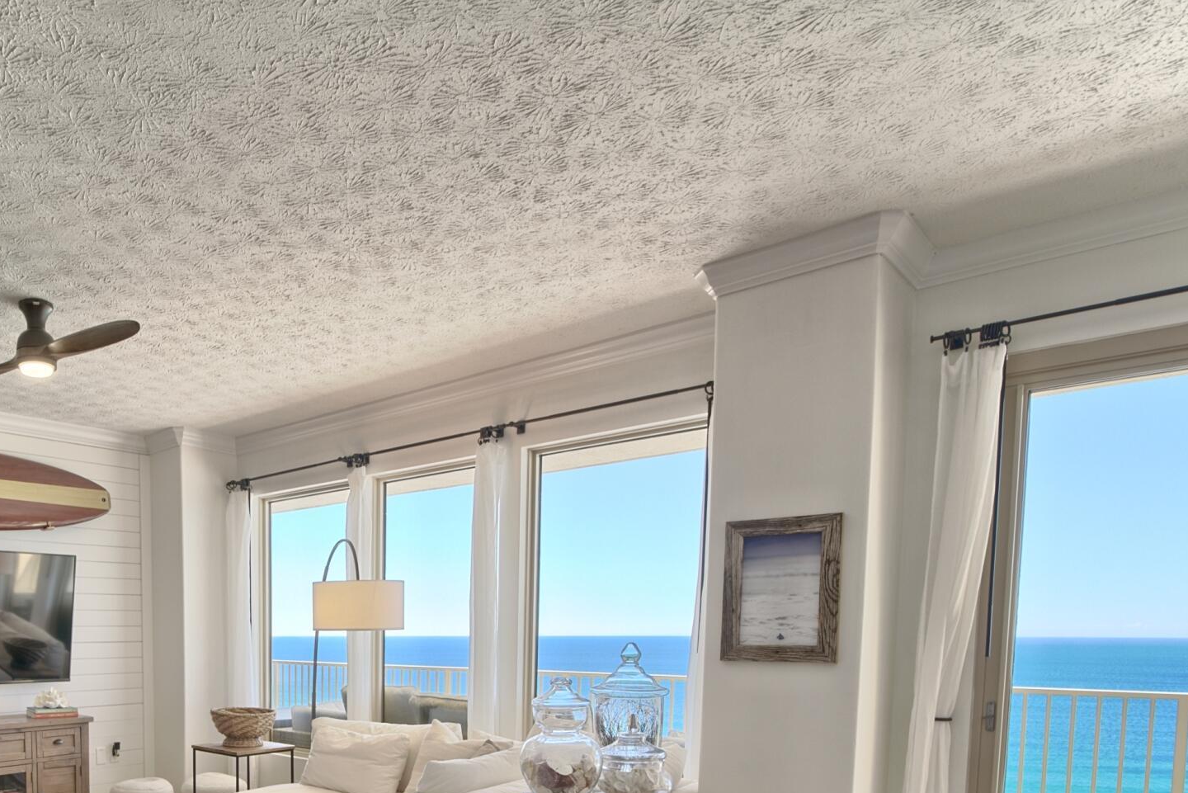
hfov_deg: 66.0
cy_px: 713
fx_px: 825
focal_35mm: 25
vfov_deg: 46.4
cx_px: 266
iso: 500
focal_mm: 12
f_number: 8
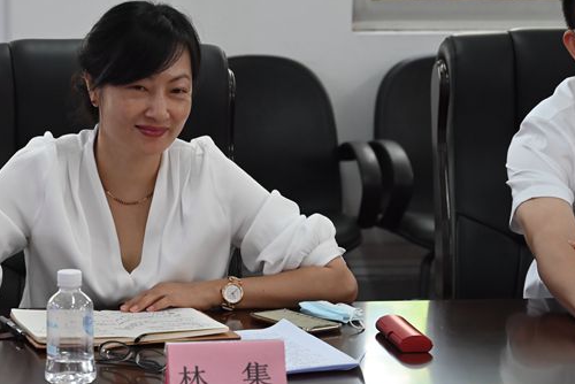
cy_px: 247
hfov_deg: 15.9
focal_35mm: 128
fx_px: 2046
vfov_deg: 10.7
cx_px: 126
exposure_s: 1/125
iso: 3200
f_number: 6.3
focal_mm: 80
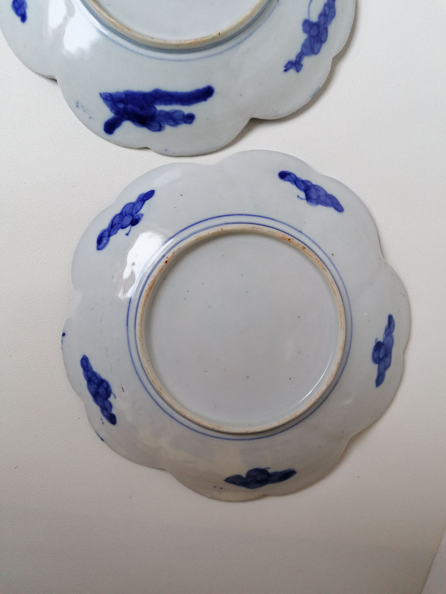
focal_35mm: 27
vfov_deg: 65.3
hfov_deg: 51.4
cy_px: 297
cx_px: 223
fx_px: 464
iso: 200
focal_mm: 4.75
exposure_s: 1/60
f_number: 1.8
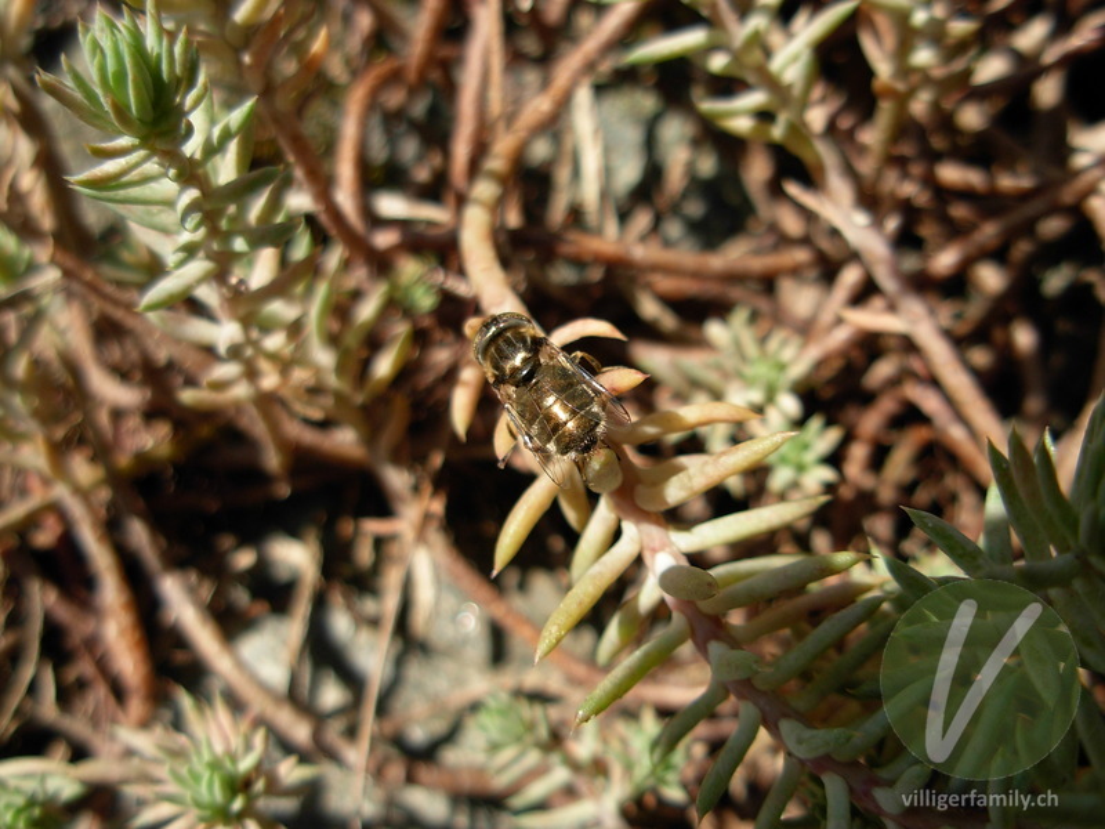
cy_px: 414
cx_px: 552
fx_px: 1213
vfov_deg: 37.7
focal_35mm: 38
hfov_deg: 49.0
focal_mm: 6.3
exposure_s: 1/745
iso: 79
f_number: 2.9
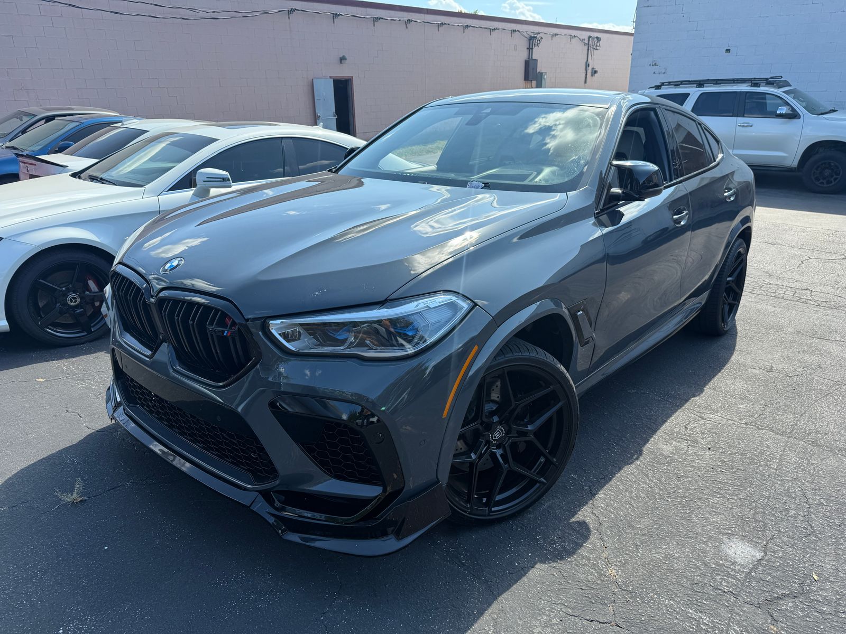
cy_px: 317
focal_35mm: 24
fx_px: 587
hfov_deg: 71.6
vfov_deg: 56.8
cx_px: 423
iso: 80
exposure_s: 1/1410
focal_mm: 6.76
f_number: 1.78
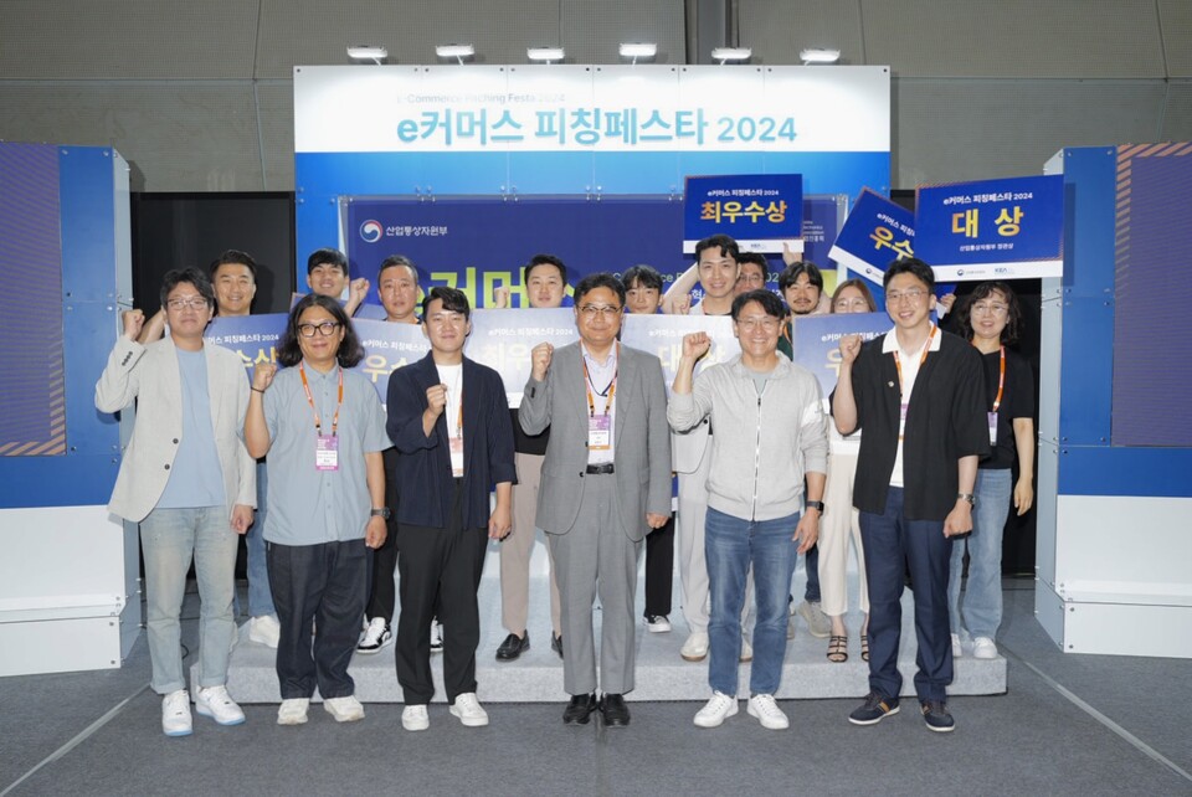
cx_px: 596
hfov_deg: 63.6
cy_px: 398
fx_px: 961
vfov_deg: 45.0
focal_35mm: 29
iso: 640
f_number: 4
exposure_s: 1/160
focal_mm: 29
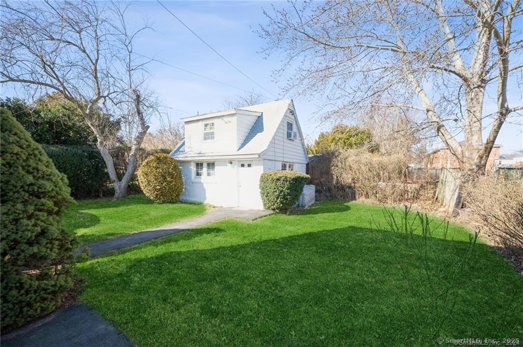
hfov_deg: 104.3
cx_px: 262
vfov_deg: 81.1
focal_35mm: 14
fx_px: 203
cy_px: 174
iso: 200
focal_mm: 14
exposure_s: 1/50
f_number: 11
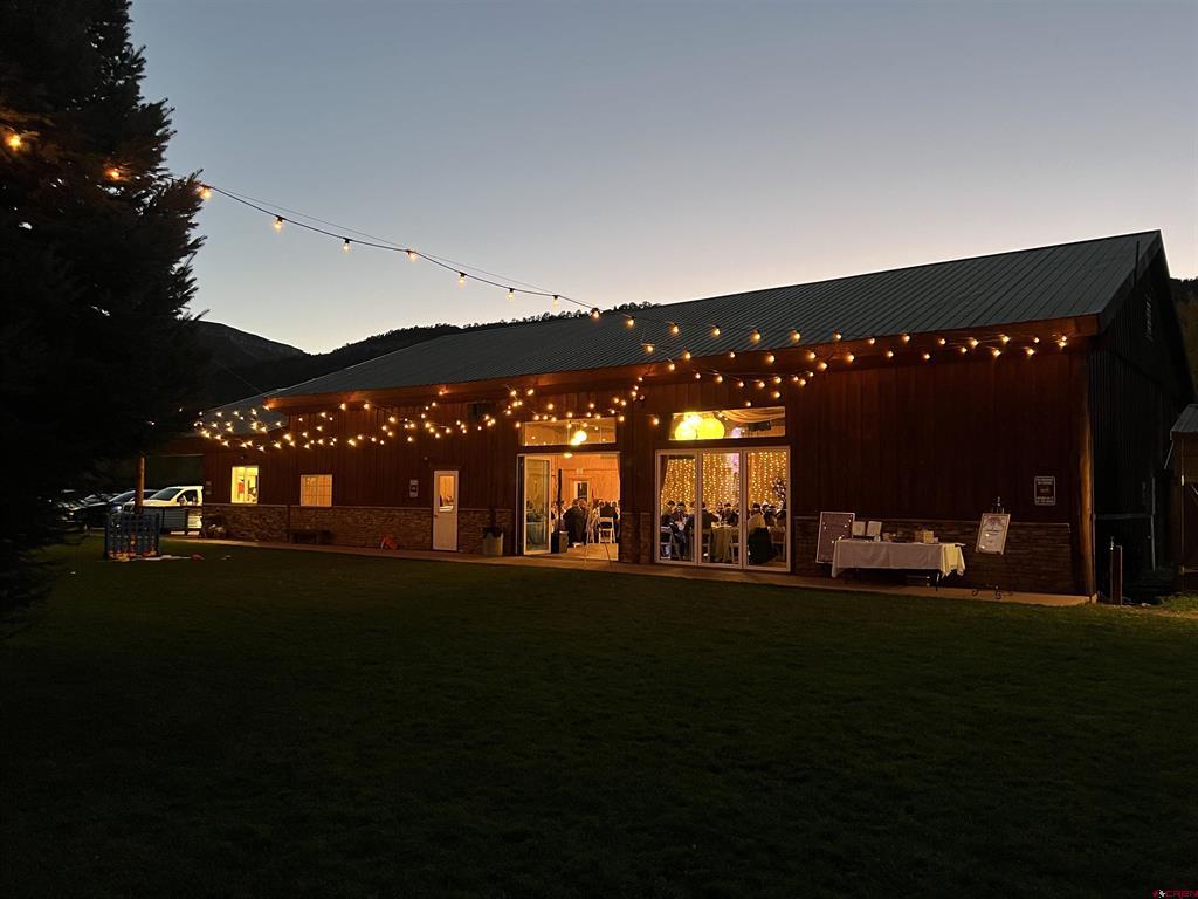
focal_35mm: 26
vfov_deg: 53.1
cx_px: 599
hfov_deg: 67.3
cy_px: 450
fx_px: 900
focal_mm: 5.7
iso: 500
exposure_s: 1/40
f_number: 1.5
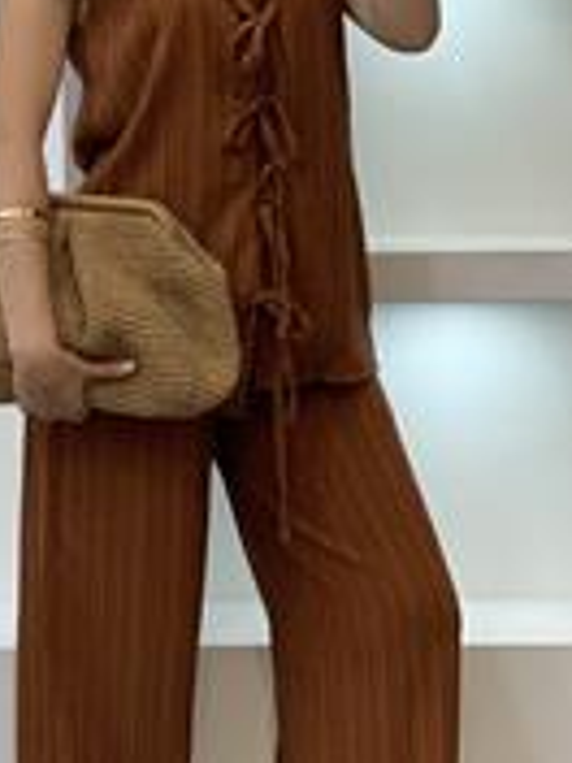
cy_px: 366
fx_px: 2688
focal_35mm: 122
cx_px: 165
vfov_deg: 16.1
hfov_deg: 12.1
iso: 80
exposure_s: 1/100
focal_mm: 6
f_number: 2
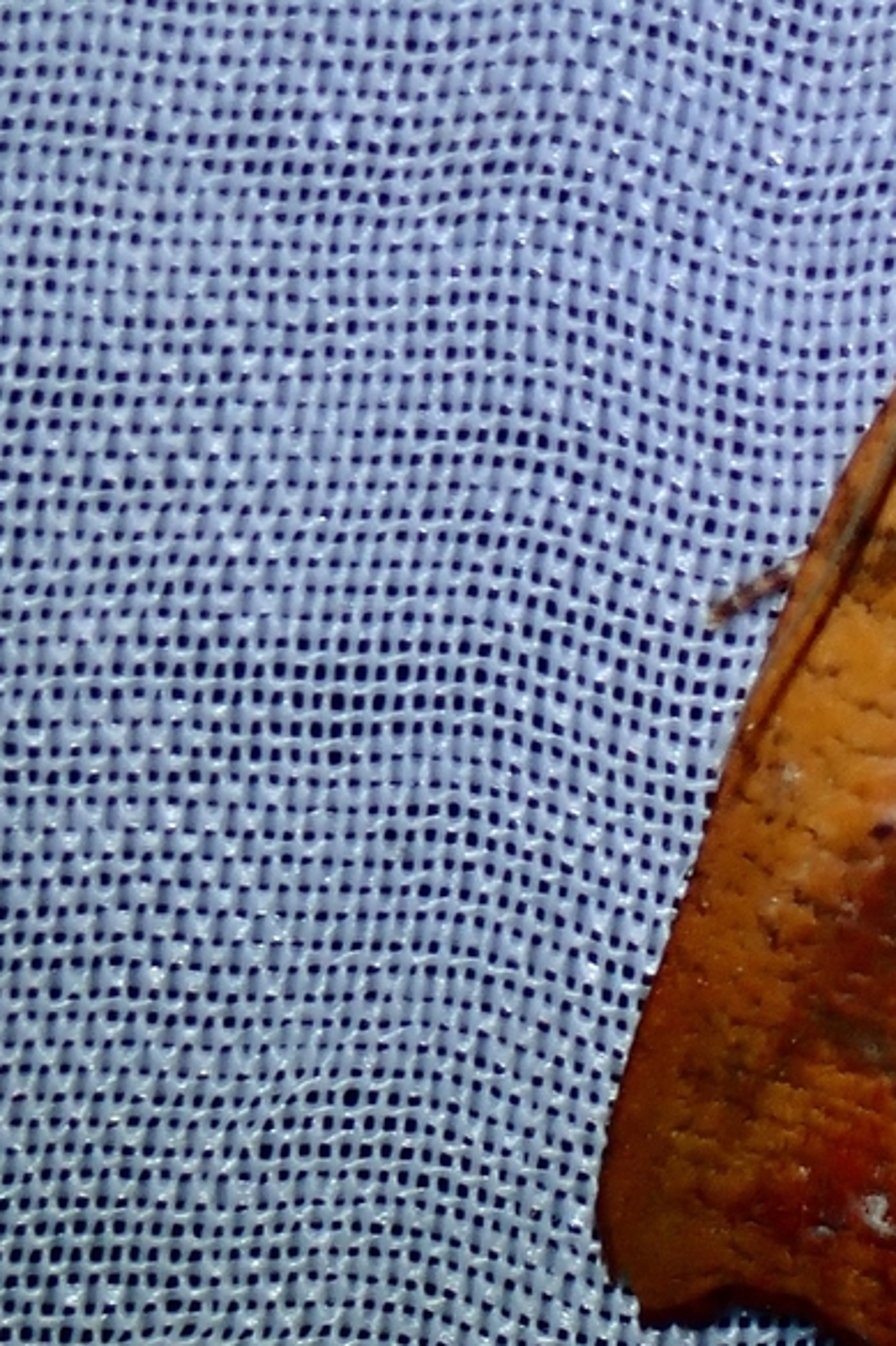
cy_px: 515
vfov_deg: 10.1
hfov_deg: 6.7
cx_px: 1179
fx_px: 7583
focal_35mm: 203
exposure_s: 1/1000
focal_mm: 18
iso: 100
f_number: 6.3
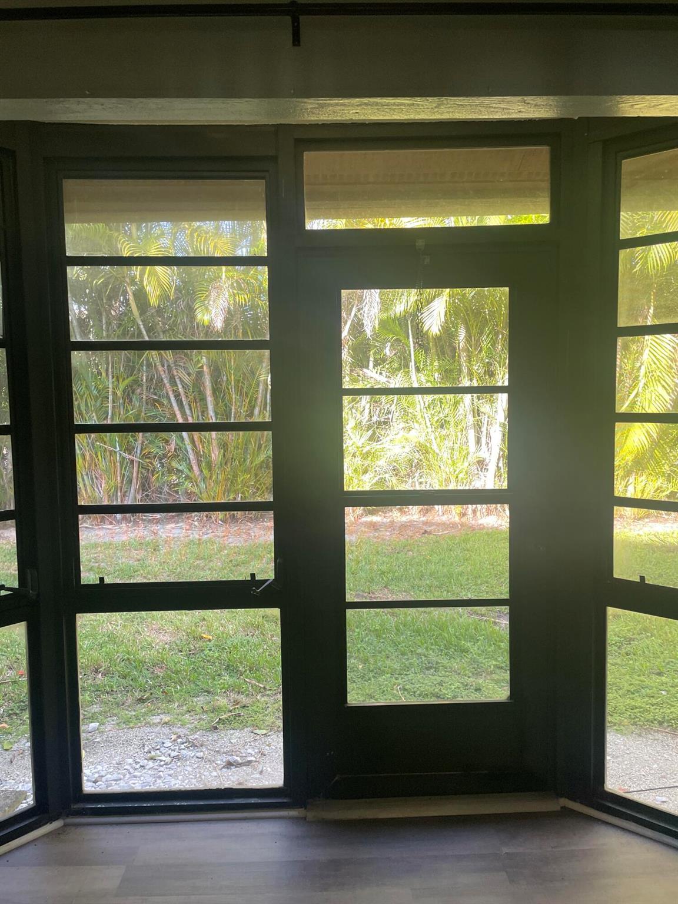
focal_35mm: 26
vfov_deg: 67.3
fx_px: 679
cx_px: 339
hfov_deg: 53.1
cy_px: 452
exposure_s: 1/121
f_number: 1.6
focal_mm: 4.2
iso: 125
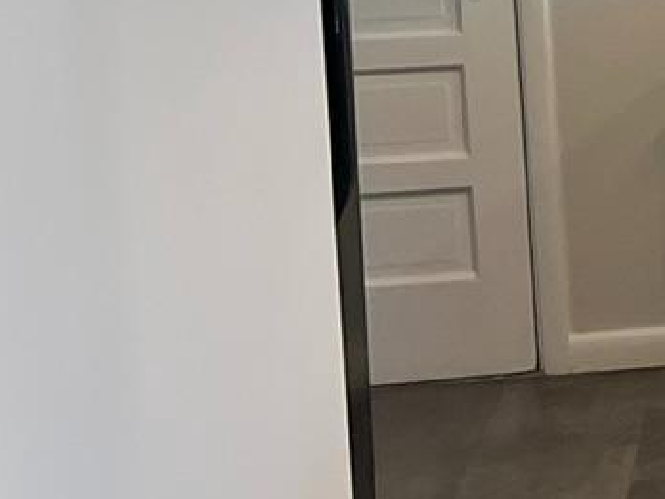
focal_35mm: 153
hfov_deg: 10.0
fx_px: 2939
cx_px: 1919
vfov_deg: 9.6
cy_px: -71
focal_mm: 5.7
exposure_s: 1/120
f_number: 1.5
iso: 100
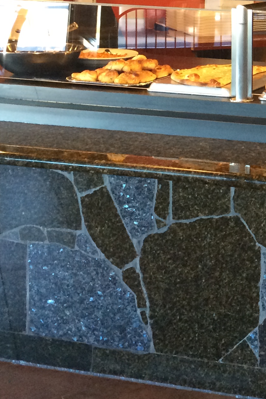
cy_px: 37
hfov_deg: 15.7
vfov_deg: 24.9
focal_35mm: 79
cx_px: 419
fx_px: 875
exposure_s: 1/30
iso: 160
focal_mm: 4.15
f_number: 2.2
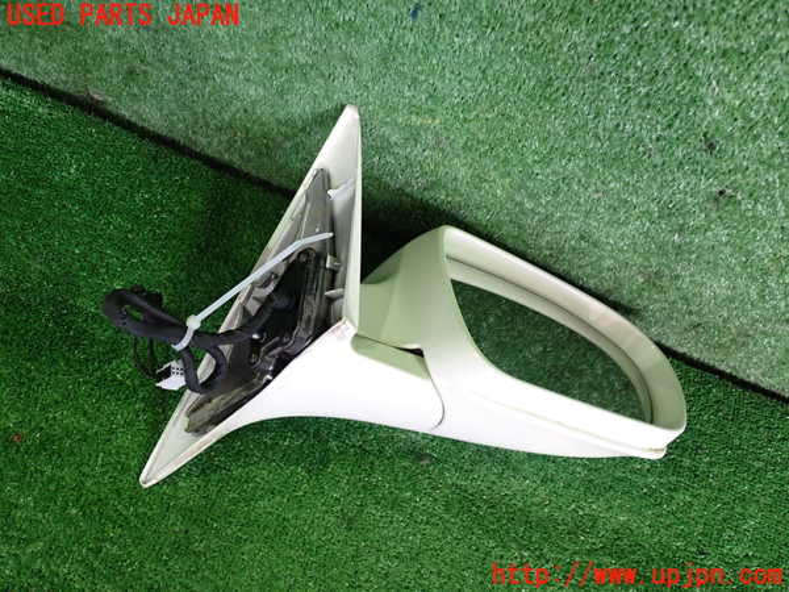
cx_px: 394
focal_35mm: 30
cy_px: 296
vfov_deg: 46.8
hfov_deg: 60.0
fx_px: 684
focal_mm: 5.4
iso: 400
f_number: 2.3
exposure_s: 1/30
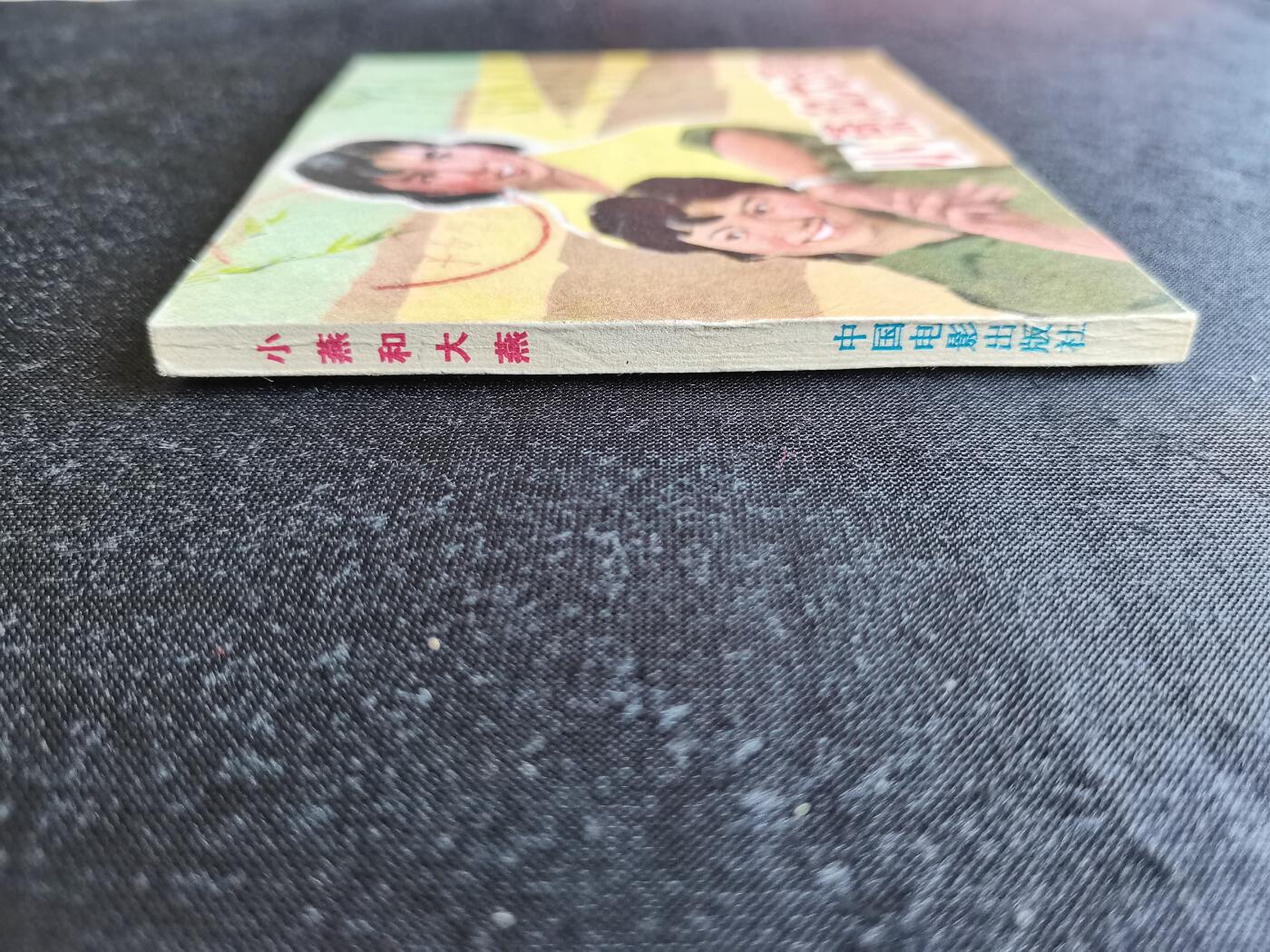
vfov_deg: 51.4
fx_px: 991
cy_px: 476
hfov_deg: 65.3
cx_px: 635
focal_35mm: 27
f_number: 1.9
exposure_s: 1/120
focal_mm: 4.94
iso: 250
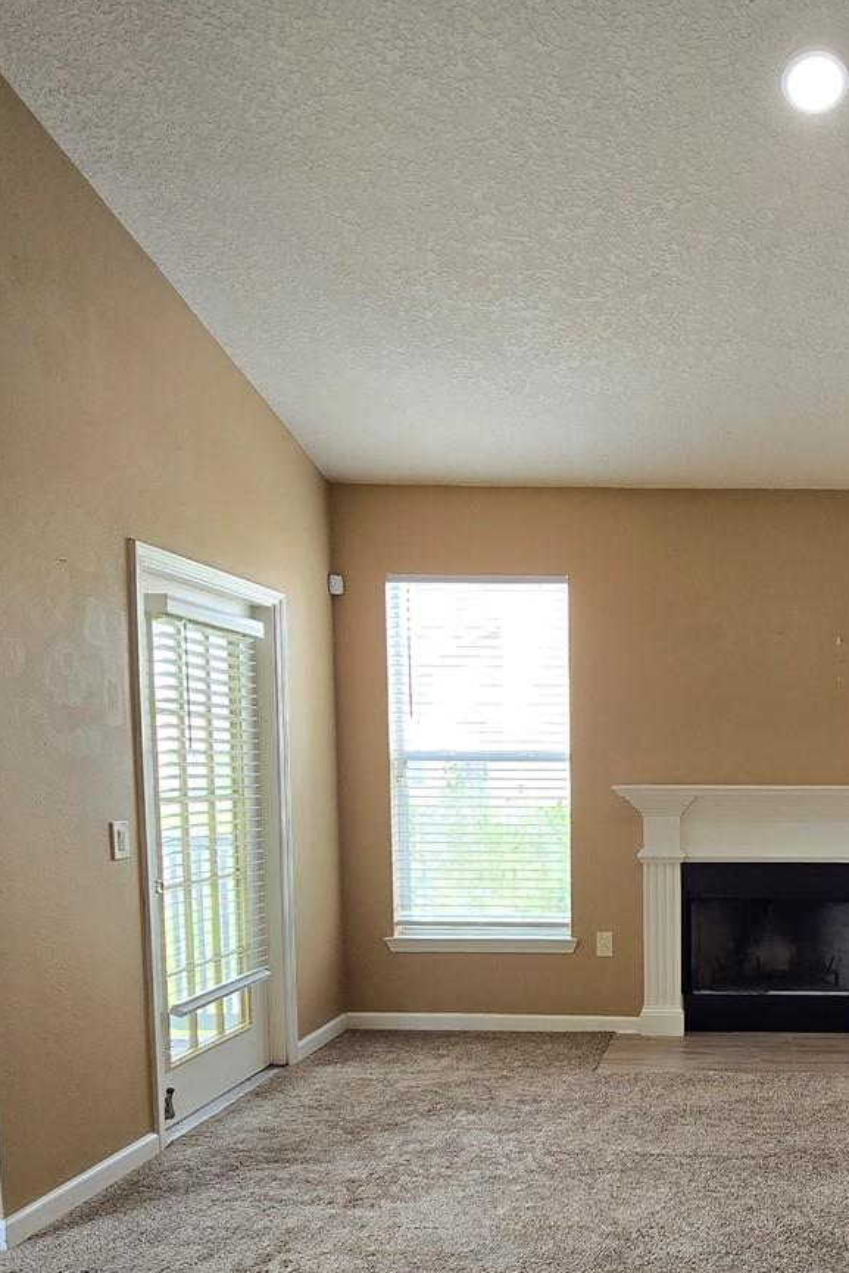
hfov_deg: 46.7
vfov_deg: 69.8
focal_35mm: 25
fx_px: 884
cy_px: 830
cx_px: 750
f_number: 2.2
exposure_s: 1/60
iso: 125
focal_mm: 2.2
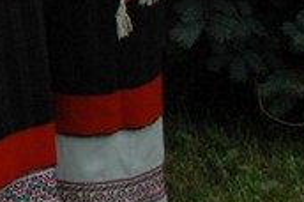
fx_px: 2204
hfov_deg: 6.8
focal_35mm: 261
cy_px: -361
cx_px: -733
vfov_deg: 5.0
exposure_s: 1/200
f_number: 7.1
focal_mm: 25
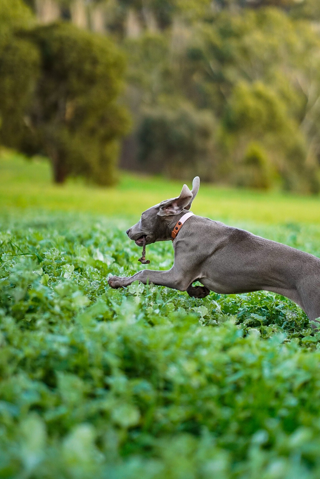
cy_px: 240
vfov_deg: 18.2
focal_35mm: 112
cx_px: 160
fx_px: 1497
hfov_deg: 12.2
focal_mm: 75
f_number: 1.8
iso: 1000
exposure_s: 1/2000
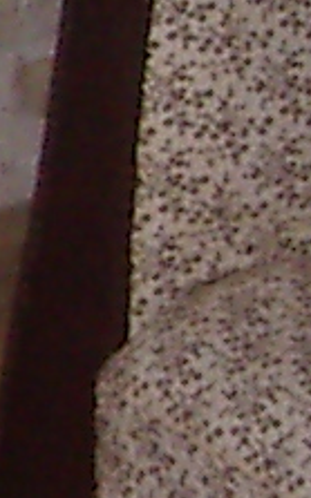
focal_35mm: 370
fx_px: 5027
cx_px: -1155
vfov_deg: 5.6
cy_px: -150
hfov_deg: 3.3
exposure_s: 1/60
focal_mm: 5.8
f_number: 2.6
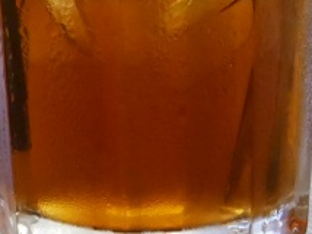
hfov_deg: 4.7
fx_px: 3736
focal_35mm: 415
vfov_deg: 3.5
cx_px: -328
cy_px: -211
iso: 3200
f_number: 4.6
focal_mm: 37
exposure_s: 1/50
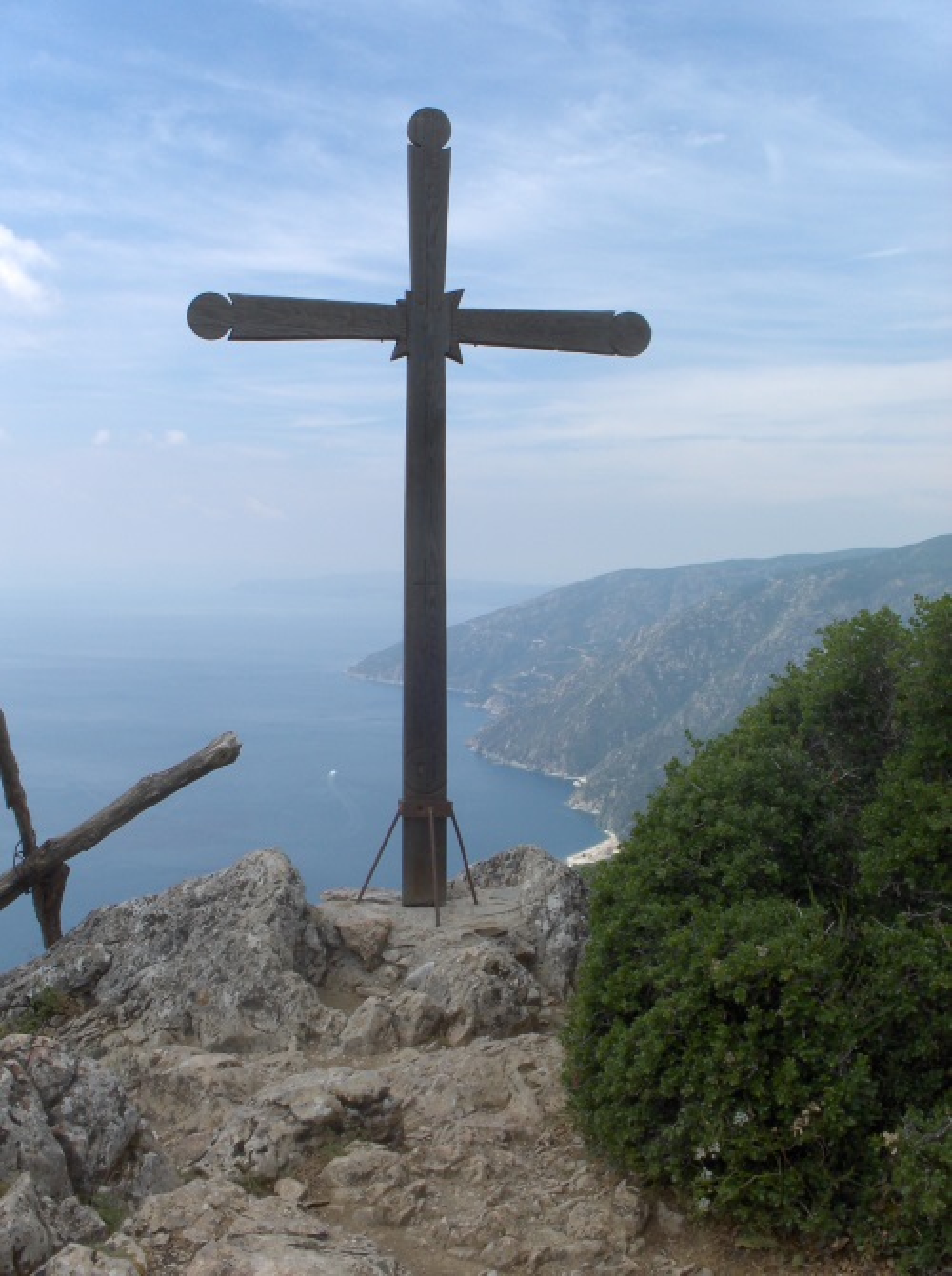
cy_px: 638
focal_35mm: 28
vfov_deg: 63.5
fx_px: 1030
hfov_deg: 49.6
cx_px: 476
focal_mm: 5.8
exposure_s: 1/262
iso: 50
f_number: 5.6
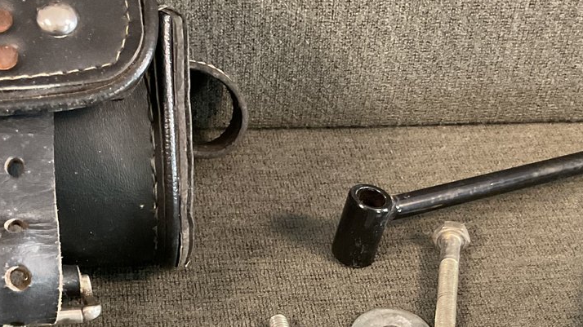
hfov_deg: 31.3
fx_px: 1035
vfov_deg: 17.5
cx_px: 360
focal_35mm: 67
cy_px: 343
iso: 320
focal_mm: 3
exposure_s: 1/25
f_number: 1.8
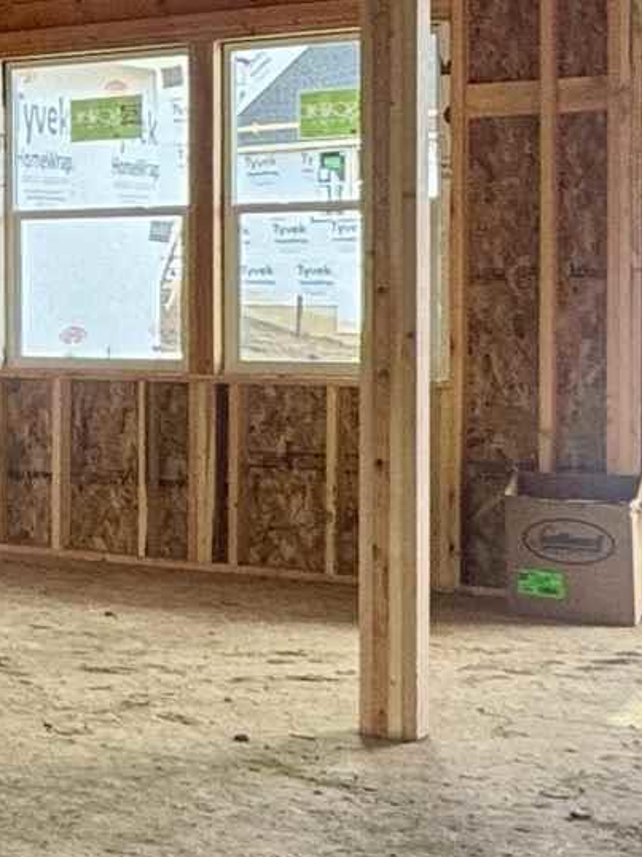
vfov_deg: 24.4
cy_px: 331
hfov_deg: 14.7
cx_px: -693
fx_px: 1980
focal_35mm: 80
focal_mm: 2.22
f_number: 2.2
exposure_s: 1/99
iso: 125
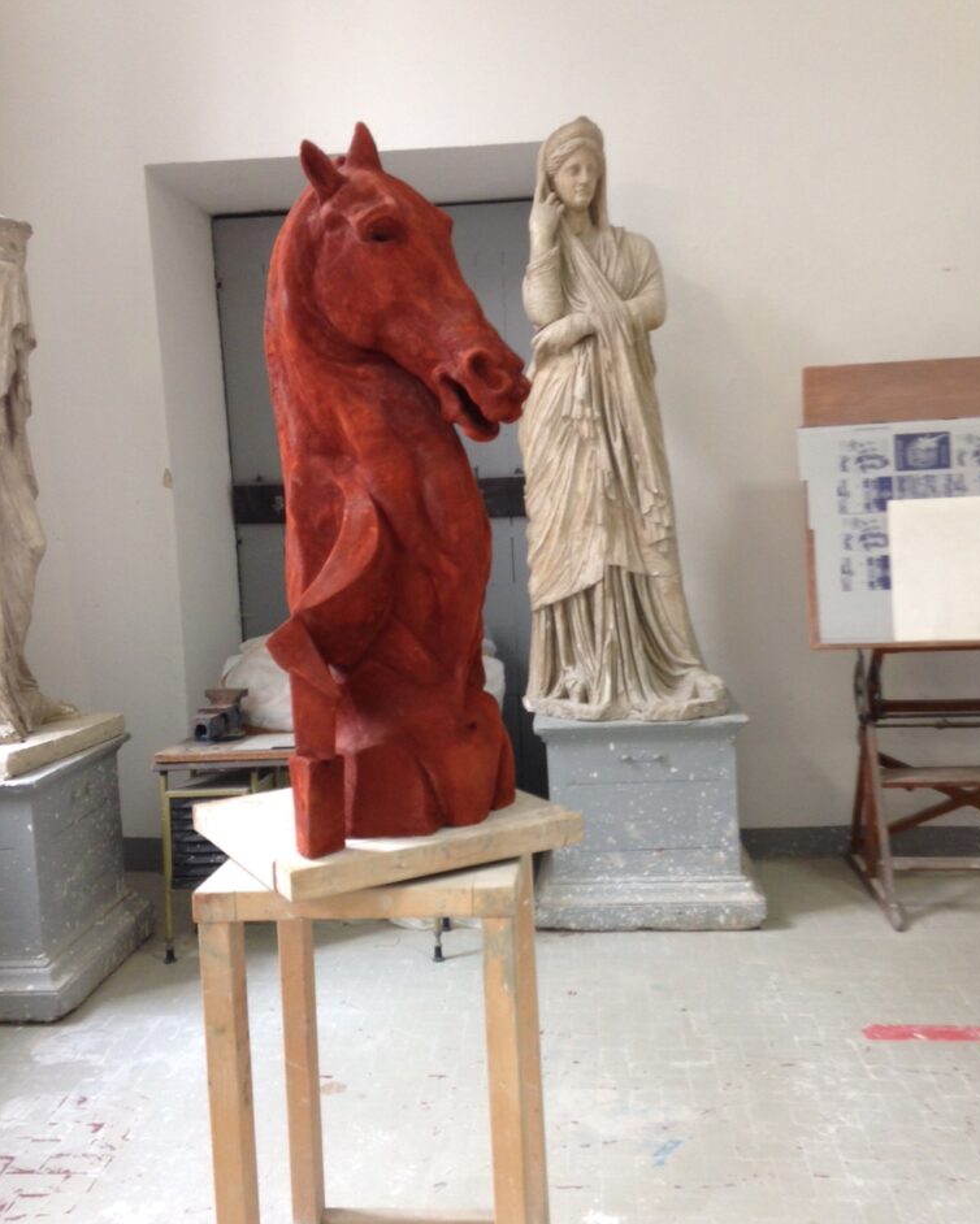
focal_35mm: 35
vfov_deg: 51.5
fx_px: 1269
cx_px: 498
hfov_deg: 42.2
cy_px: 643
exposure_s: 1/20
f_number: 2.4
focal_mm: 4.12
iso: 80
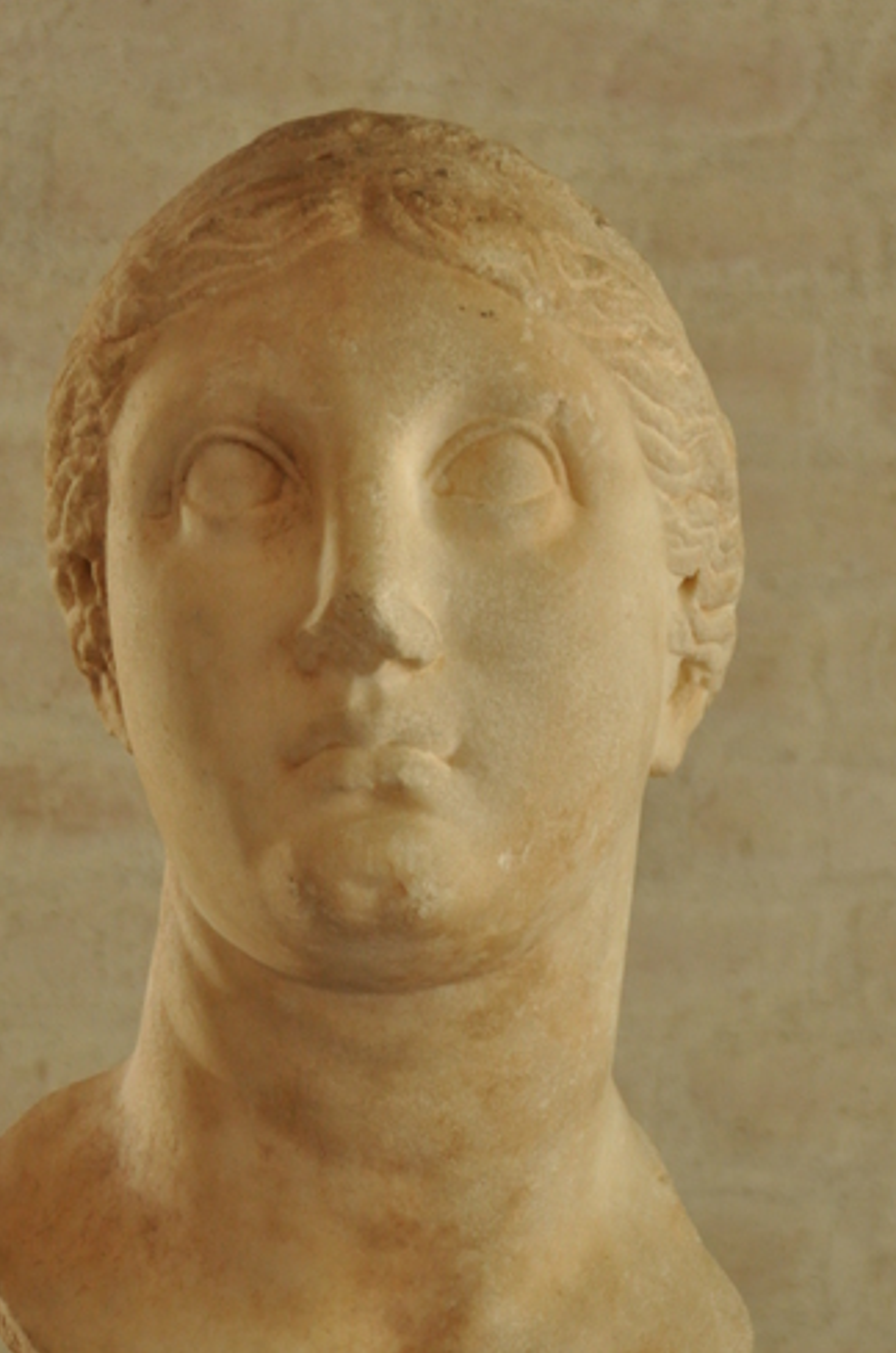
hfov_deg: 10.8
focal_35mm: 126
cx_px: 408
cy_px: 791
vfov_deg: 16.3
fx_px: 4724
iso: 1000
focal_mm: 62
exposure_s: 1/25
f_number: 4.8
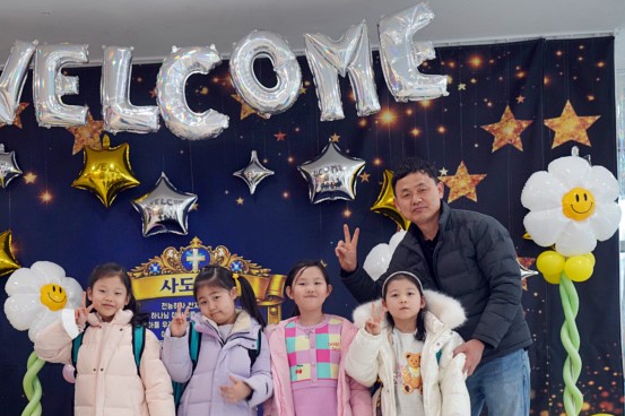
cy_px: 336
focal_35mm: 57
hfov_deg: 34.9
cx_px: 228
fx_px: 989
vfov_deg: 23.4
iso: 1250
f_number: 4
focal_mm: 35
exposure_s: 1/160
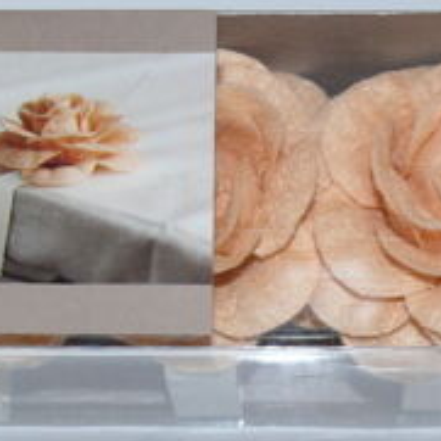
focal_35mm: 143
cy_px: 200
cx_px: 334
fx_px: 2061
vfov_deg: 12.2
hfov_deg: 12.2
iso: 100
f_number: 3.2
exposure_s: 1/30
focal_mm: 10.2
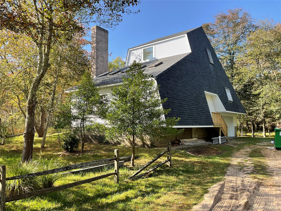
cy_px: 106
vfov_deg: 48.2
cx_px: 140
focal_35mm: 29
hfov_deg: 61.7
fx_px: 235
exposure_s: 1/380
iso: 16
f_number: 1.8
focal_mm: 3
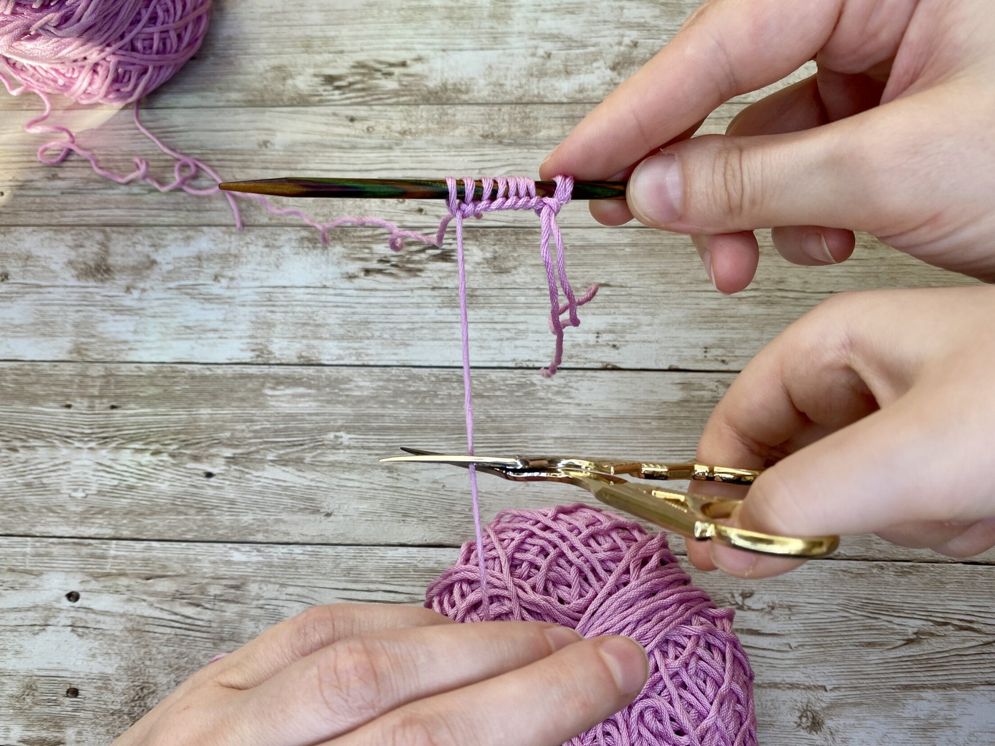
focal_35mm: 30
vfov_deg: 46.8
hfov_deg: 59.9
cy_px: 399
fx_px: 862
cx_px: 461
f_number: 1.8
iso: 32
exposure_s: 1/121
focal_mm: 4.25
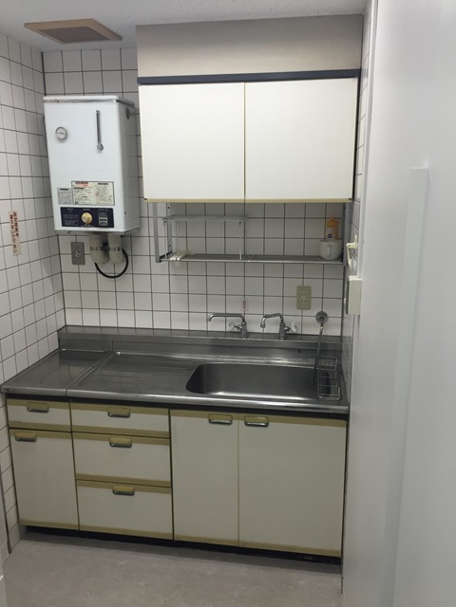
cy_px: 304
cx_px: 228
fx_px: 509
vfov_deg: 61.7
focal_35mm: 29
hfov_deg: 48.2
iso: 32
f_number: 2.2
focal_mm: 4.15
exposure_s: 1/30
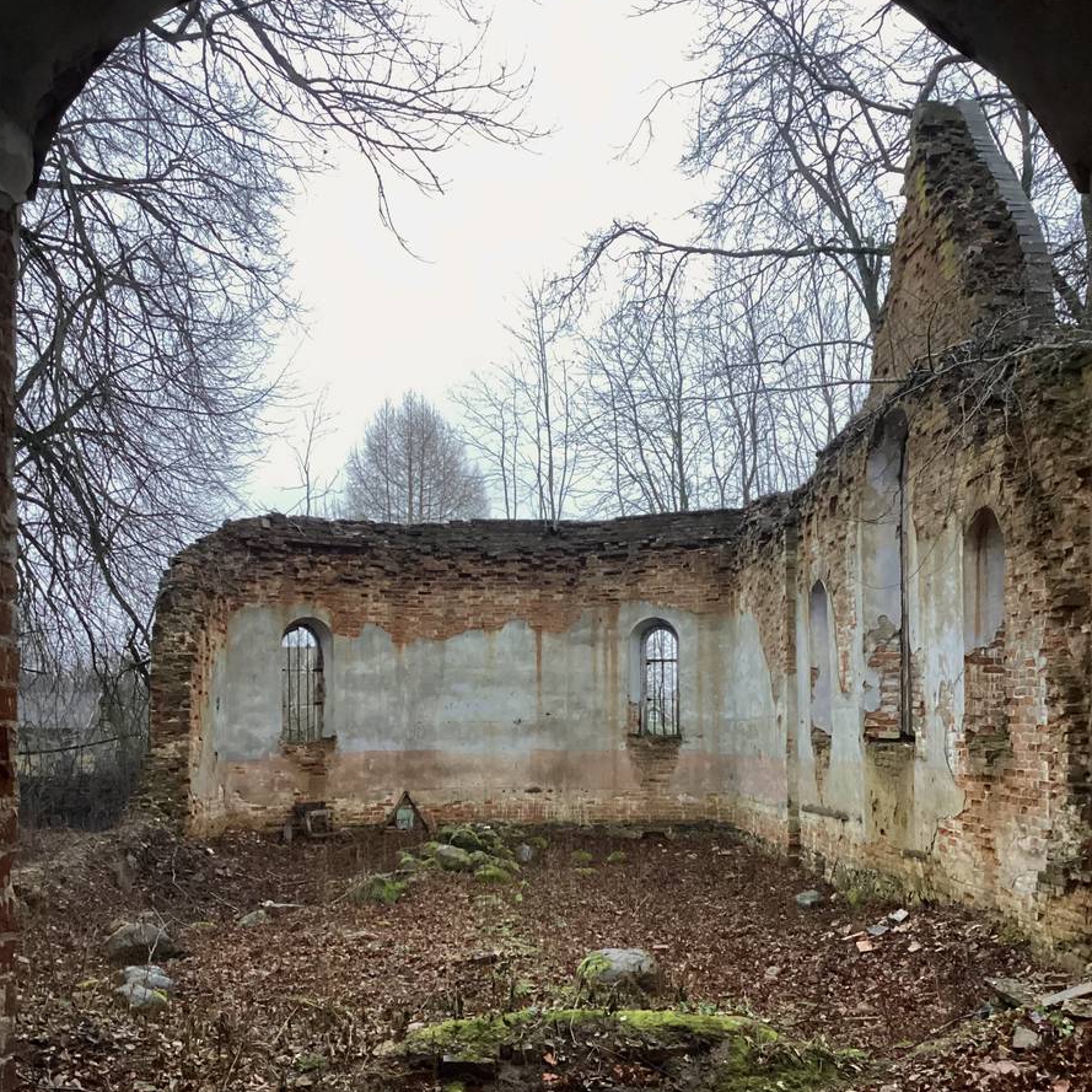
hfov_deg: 44.9
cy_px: 701
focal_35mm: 37
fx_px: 1321
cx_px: 544
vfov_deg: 44.5
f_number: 2.4
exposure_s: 1/30
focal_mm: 3.3
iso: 500
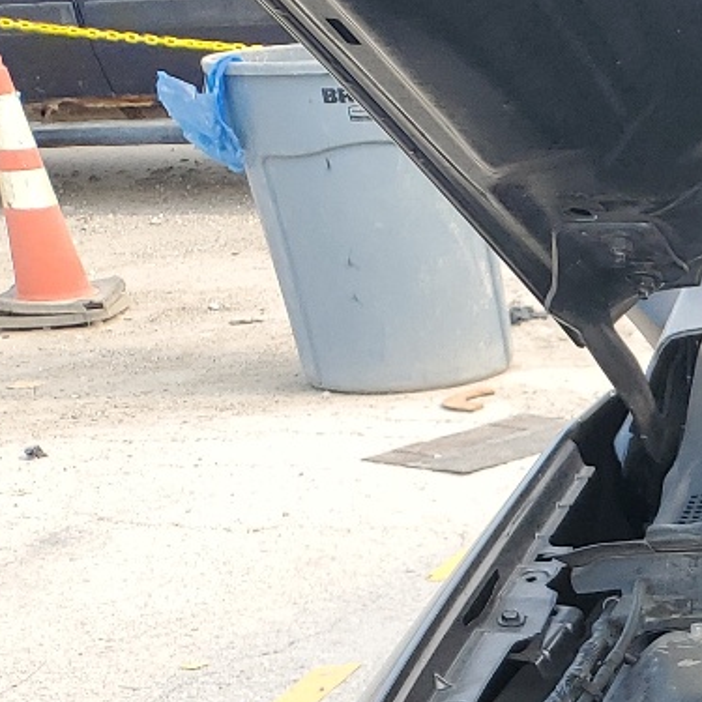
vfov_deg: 16.8
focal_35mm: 98
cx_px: 1440
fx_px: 2248
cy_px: 882
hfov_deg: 14.5
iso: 50
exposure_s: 1/588
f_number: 1.5
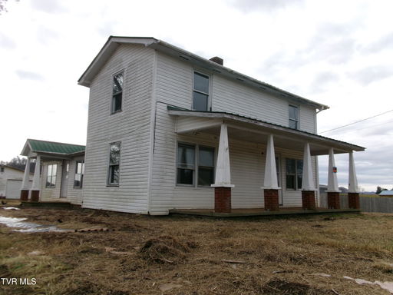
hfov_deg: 63.4
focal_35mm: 28
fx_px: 318
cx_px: 196
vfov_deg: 49.7
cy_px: 148
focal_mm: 5.1
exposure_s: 1/100
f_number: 10.8
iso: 100
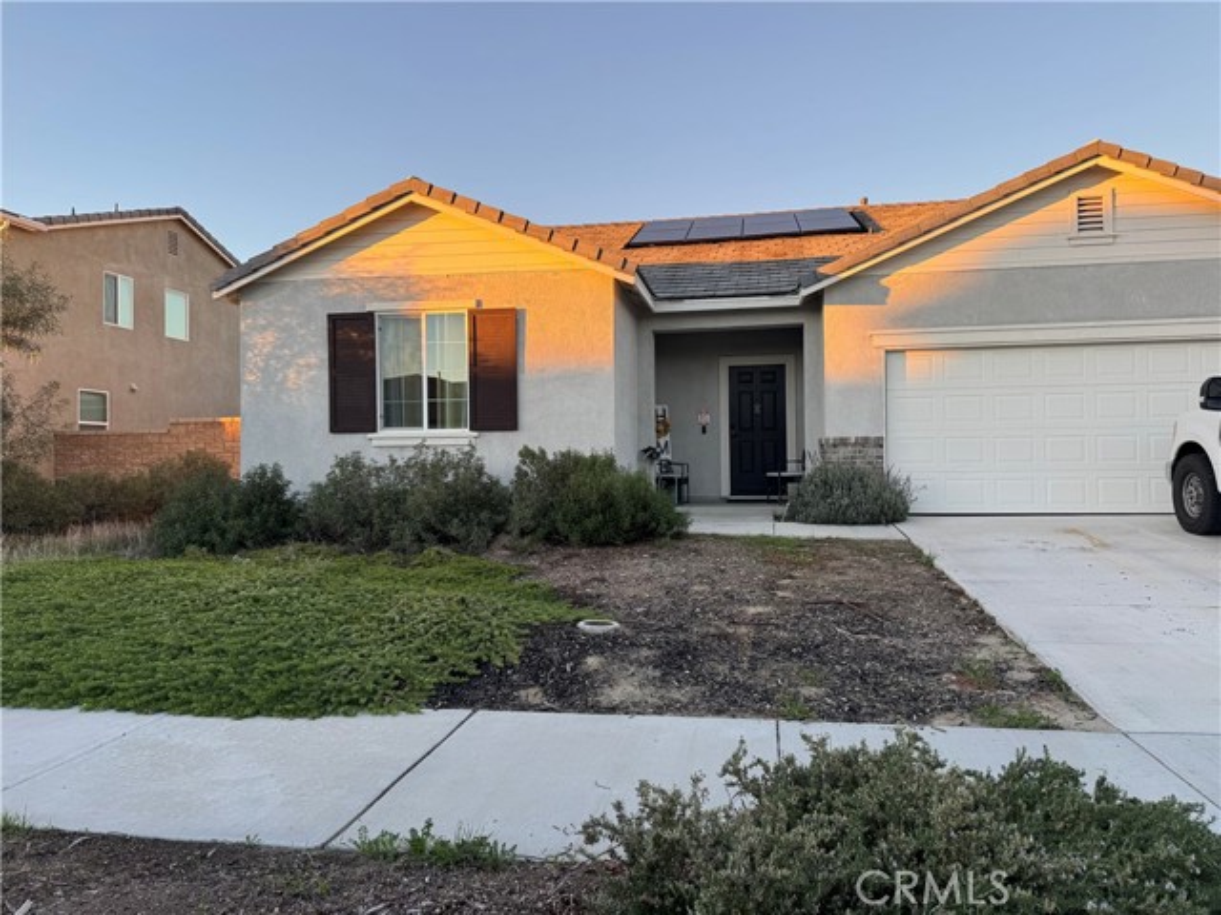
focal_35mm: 24
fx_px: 847
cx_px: 610
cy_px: 458
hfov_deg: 71.6
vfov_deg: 56.8
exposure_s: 1/422
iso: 80
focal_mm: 6.76
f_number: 1.78
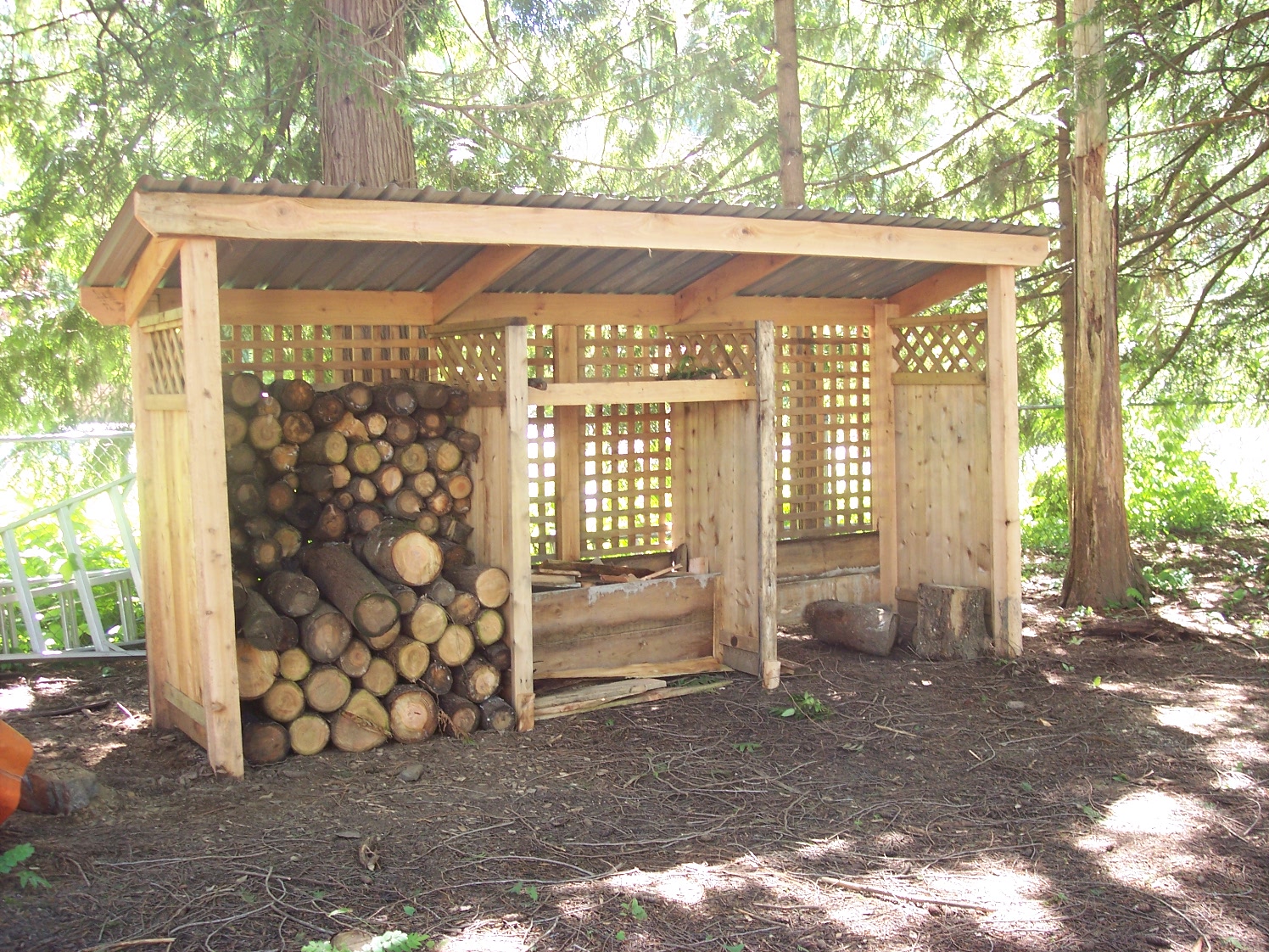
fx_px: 1430
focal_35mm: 39
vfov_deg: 36.8
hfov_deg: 47.9
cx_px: 634
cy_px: 476
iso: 100
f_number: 3.4
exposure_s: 1/8
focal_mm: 8
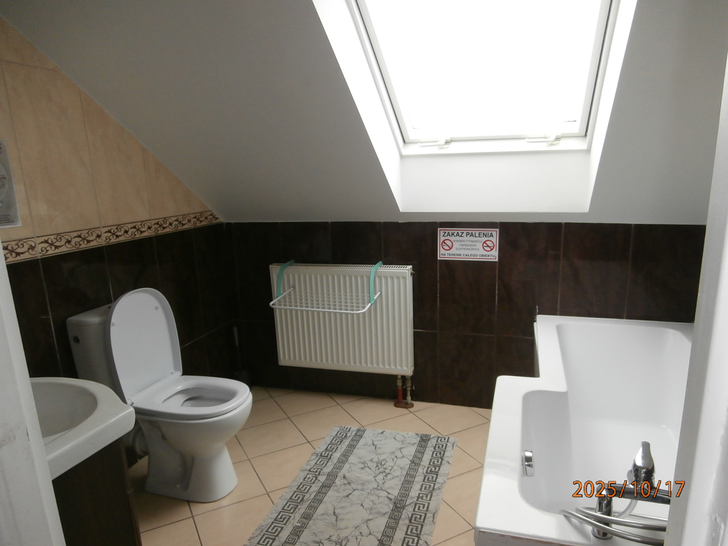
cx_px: 364
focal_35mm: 24
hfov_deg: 71.6
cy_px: 273
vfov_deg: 56.8
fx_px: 505
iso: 200
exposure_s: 1/30
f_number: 3
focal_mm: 4.2
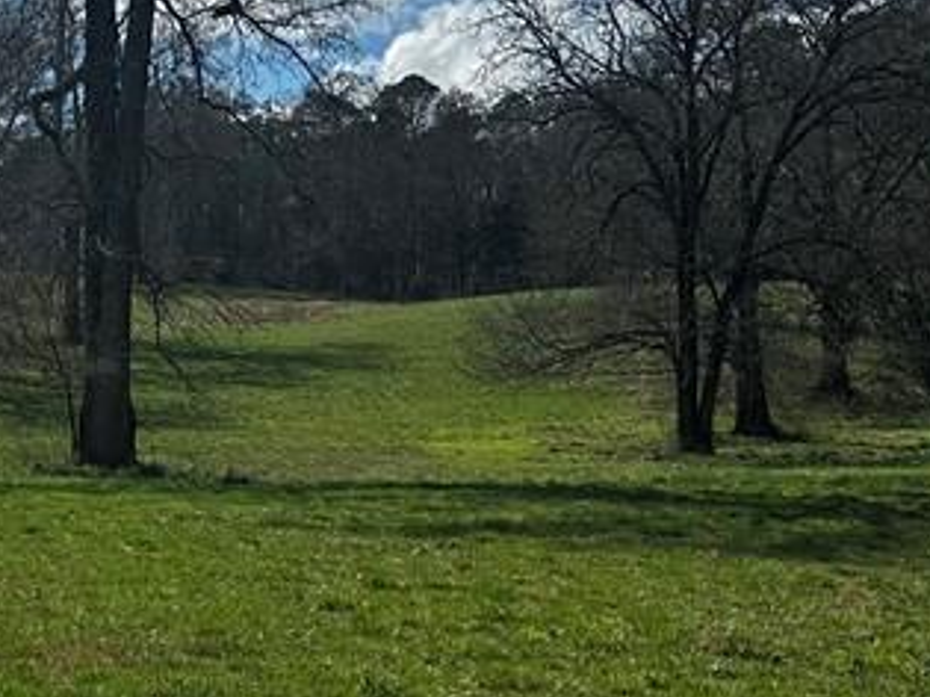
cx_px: -115
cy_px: 322
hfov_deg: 23.4
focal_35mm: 78
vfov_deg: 18.9
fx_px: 2095
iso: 80
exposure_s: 1/10753
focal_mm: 6.86
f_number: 1.78
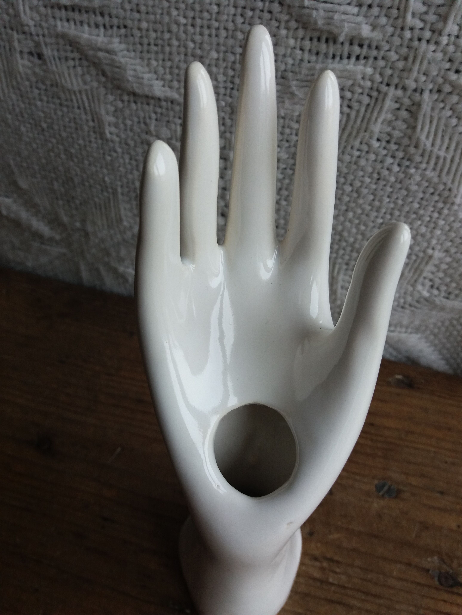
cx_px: 231
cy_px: 308
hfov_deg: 49.7
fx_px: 498
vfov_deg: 63.4
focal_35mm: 28
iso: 64
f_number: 1.9
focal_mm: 3.7
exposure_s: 1/254
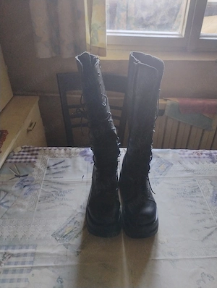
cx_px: 108
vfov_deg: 63.4
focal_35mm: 28
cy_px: 144
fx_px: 233
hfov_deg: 49.9
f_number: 1.8
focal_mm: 4.26
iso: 1081
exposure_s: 1/50
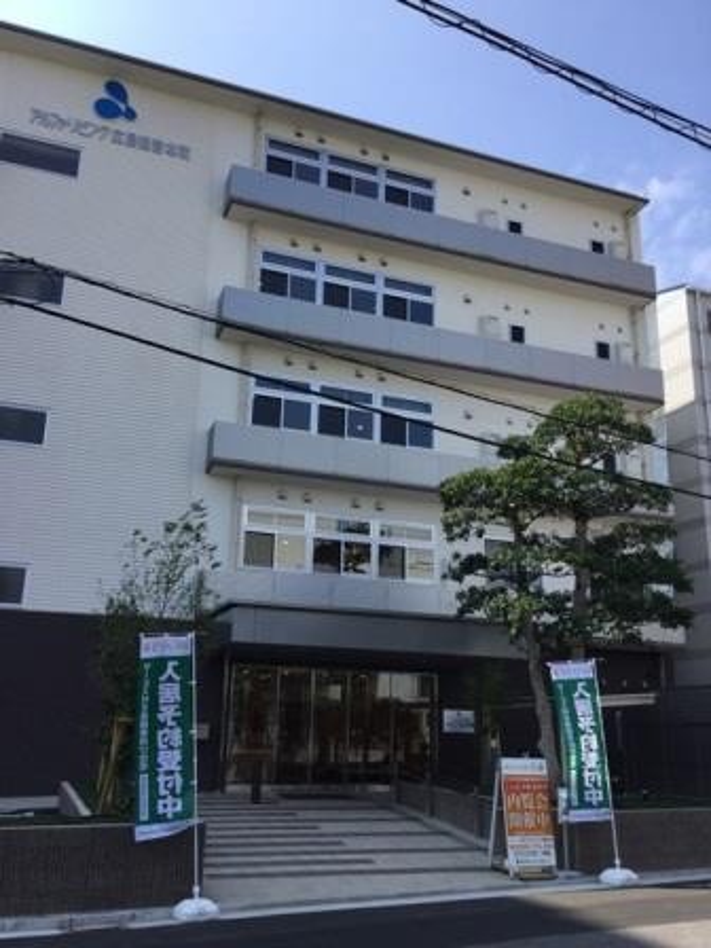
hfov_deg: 45.4
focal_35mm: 31
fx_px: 849
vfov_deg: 58.4
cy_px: 474
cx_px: 356
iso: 25
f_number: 2.4
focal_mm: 3.3
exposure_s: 1/858
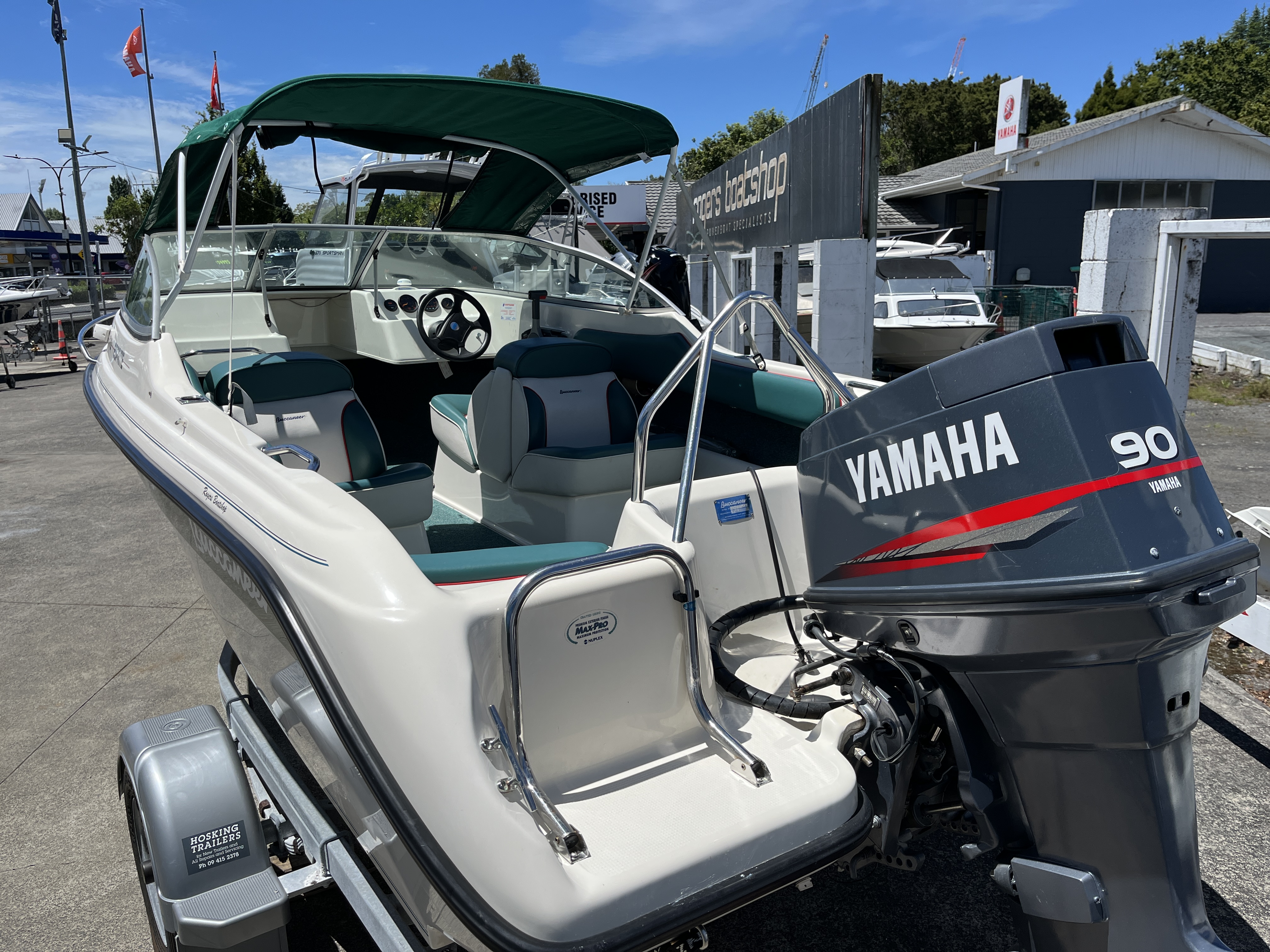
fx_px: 954
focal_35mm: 26
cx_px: 635
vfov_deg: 53.1
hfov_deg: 67.3
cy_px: 476
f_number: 1.6
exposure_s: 1/5848
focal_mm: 5.1
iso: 50
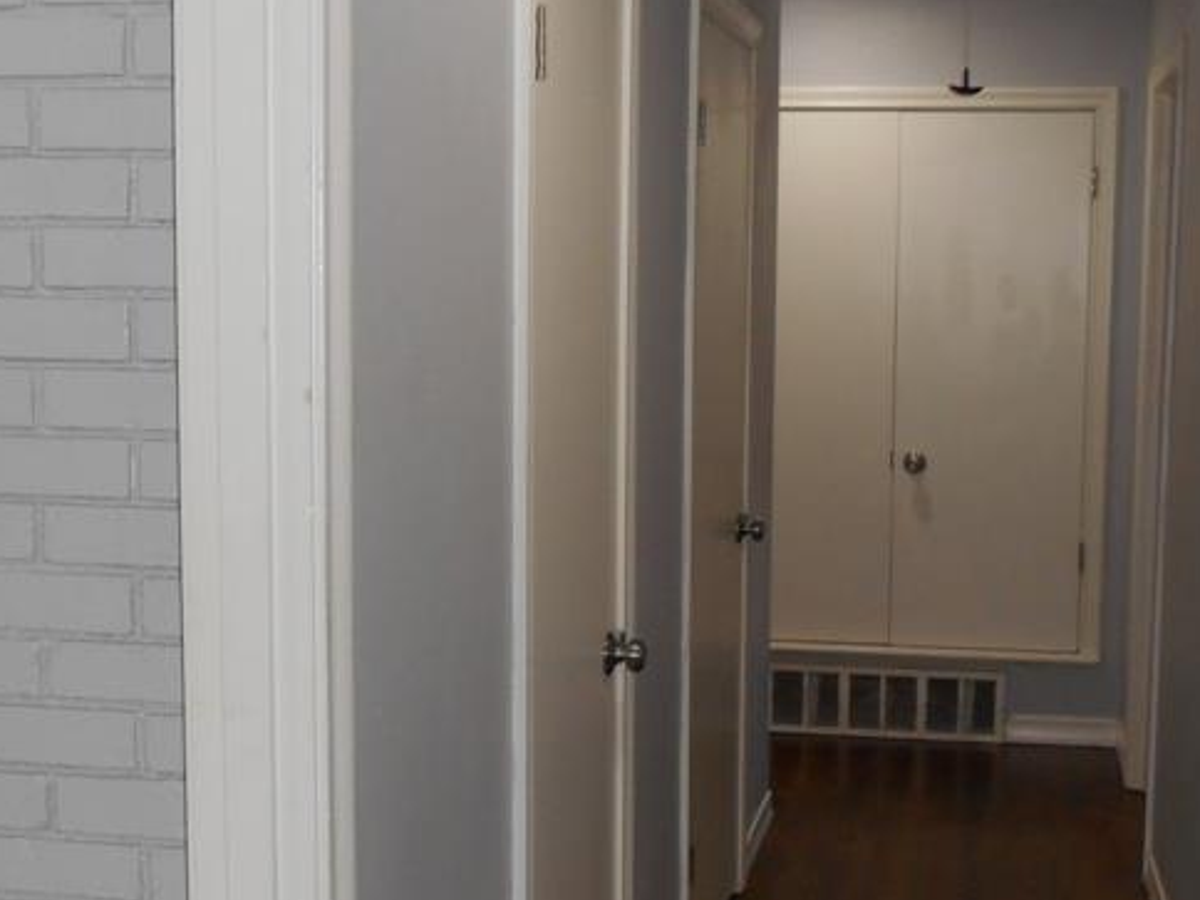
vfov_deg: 26.5
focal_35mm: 55
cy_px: 503
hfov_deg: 34.9
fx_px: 1907
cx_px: 660
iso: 200
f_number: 3.4
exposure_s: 1/25
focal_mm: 4.7
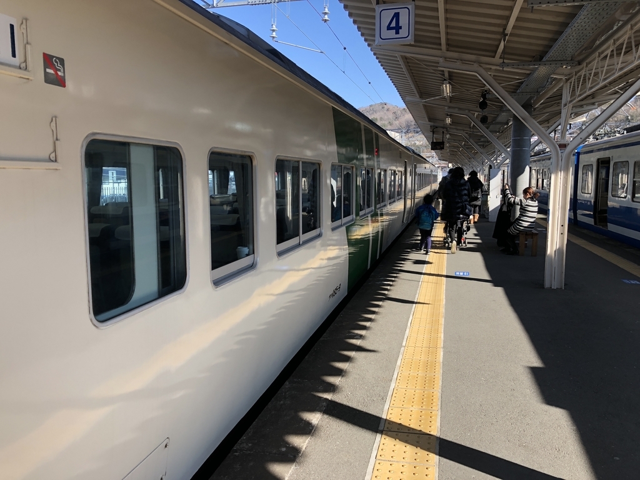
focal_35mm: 29
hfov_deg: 61.7
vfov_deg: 48.2
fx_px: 536
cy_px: 240
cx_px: 320
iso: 20
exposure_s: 1/500
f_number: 1.8
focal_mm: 3.99
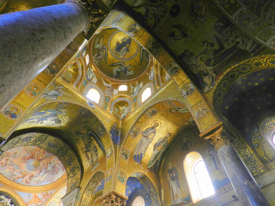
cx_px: 138
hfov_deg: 73.9
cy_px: 103
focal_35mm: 23
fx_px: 183
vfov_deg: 58.9
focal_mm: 4
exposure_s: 1/30
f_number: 3.4
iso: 200
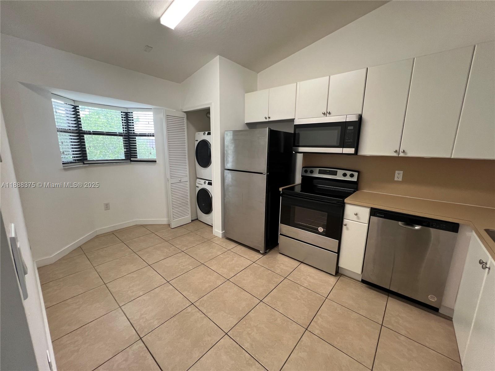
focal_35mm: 13
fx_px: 186
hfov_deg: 106.2
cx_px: 248
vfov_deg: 89.9
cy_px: 186
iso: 200
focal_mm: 1.57
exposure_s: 1/120
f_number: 1.8
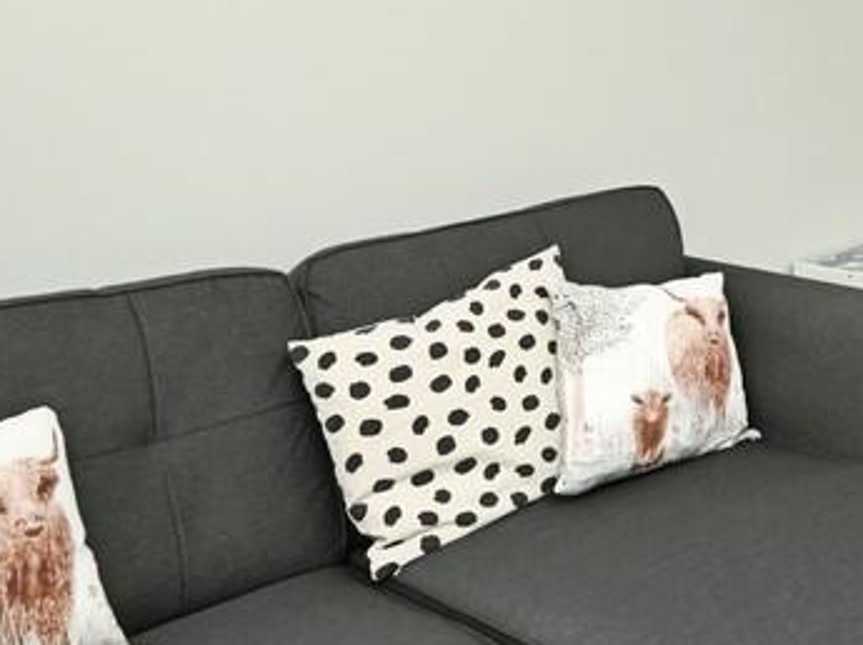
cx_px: 1028
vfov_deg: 33.4
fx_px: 996
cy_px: 29
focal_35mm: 40
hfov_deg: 36.5
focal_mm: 14
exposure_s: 1/160
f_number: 6.3
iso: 400
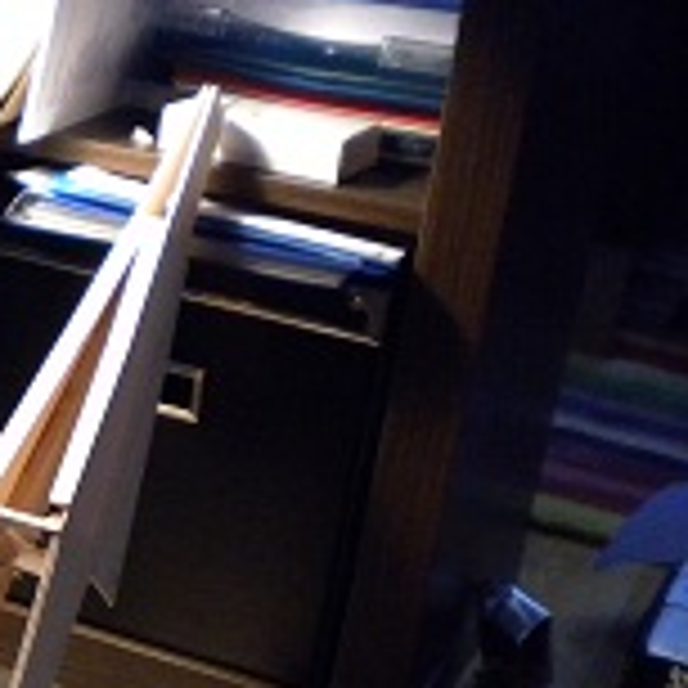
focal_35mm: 81
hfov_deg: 20.3
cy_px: 603
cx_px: -99
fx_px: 1821
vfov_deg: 21.0
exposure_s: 1/33.7
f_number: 3.1
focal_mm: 6.3
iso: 400
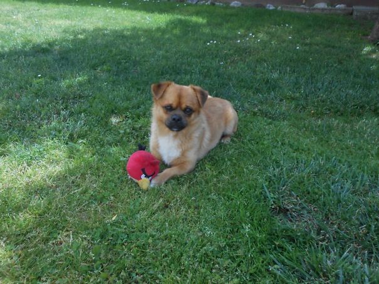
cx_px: 190
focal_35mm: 30
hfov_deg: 60.0
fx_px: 328
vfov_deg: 46.8
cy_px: 142
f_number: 3.8
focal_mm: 5.3
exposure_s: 1/320
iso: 80
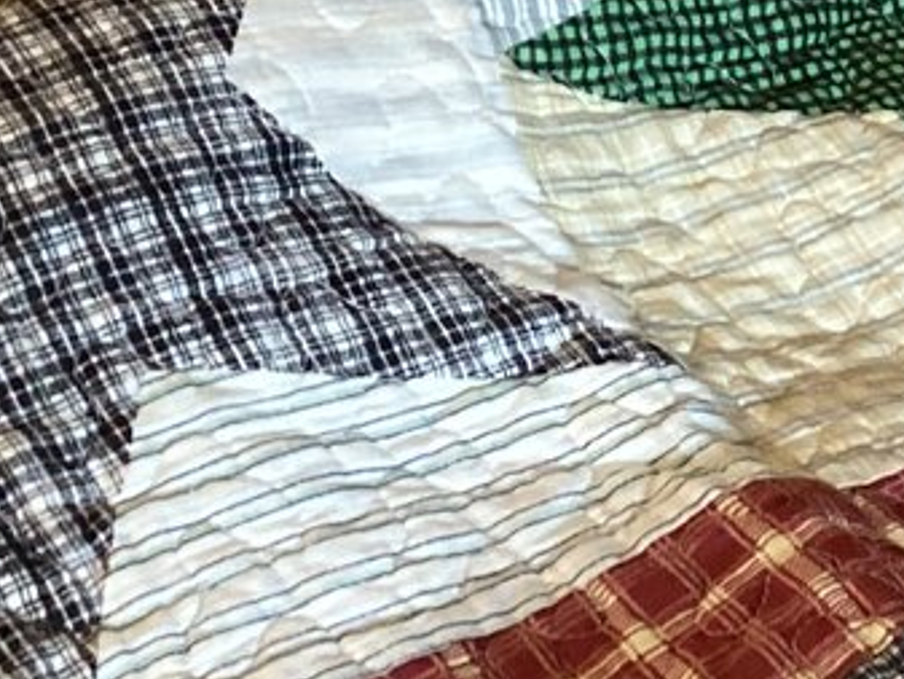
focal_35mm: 139
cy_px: -111
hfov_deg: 13.8
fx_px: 3631
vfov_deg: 10.5
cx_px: 1085
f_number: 2.4
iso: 250
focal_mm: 3.3
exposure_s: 1/50
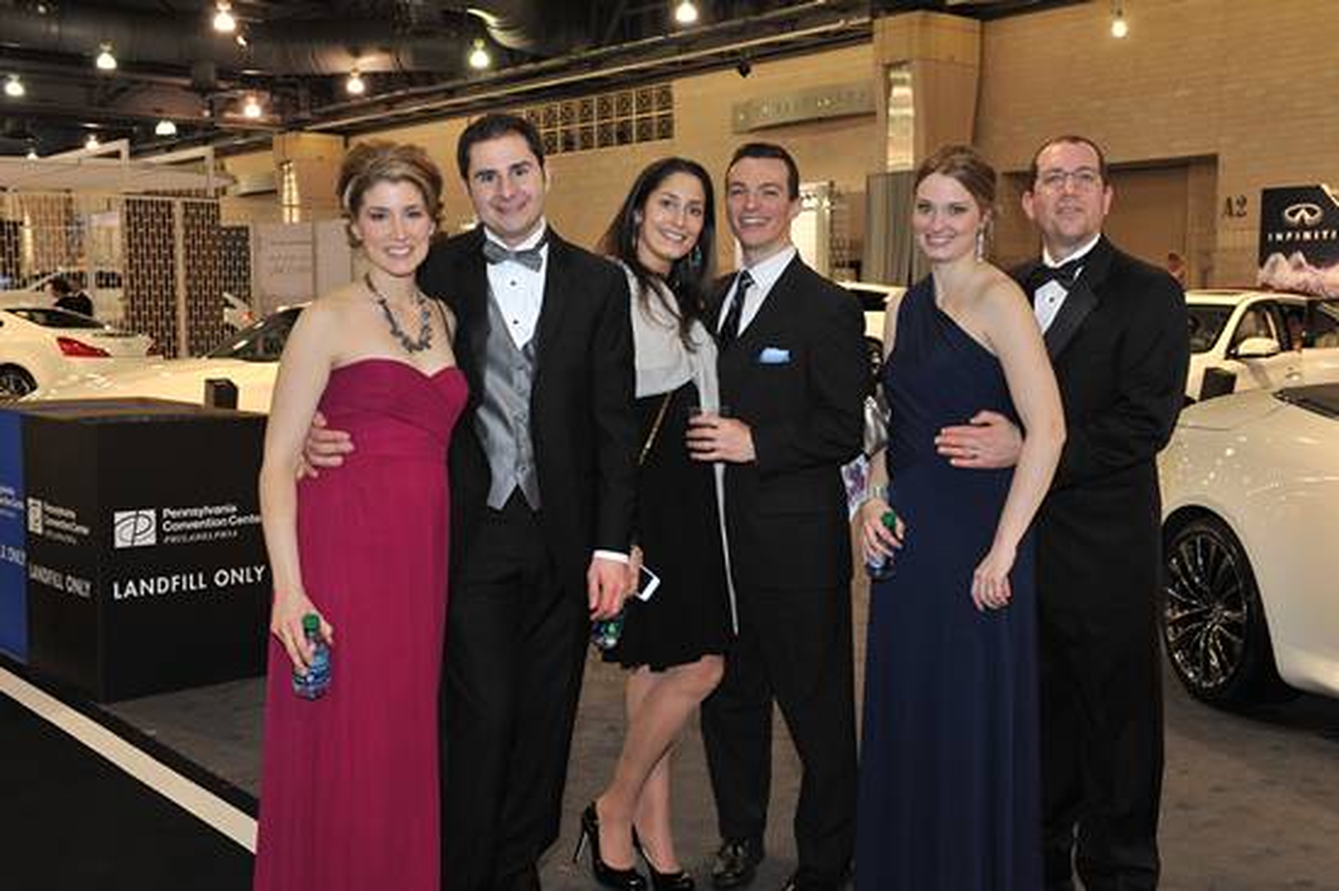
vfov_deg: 33.4
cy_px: 446
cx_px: 670
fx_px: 1487
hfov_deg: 48.5
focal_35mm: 40
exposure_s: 1/80
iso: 1250
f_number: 8
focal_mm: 40
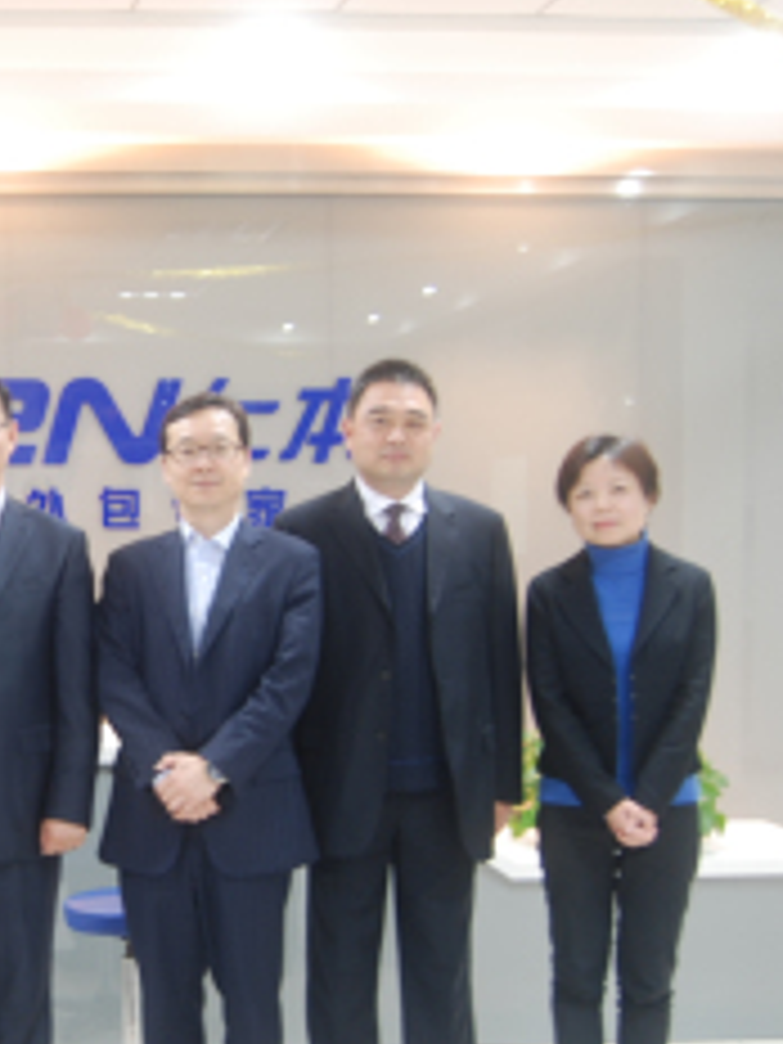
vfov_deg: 32.7
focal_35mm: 59
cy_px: 569
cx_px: -45
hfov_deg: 23.5
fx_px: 1780
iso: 125
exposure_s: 1/1.6
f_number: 3.5
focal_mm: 19
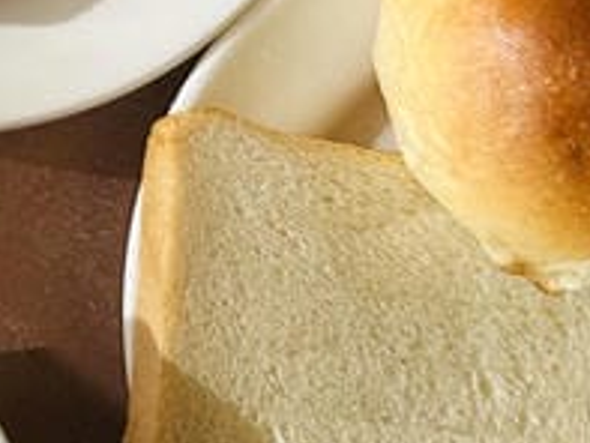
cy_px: -242
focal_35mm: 146
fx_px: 2490
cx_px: -650
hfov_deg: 11.8
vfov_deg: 9.8
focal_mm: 6.86
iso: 80
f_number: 1.78
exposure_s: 1/642
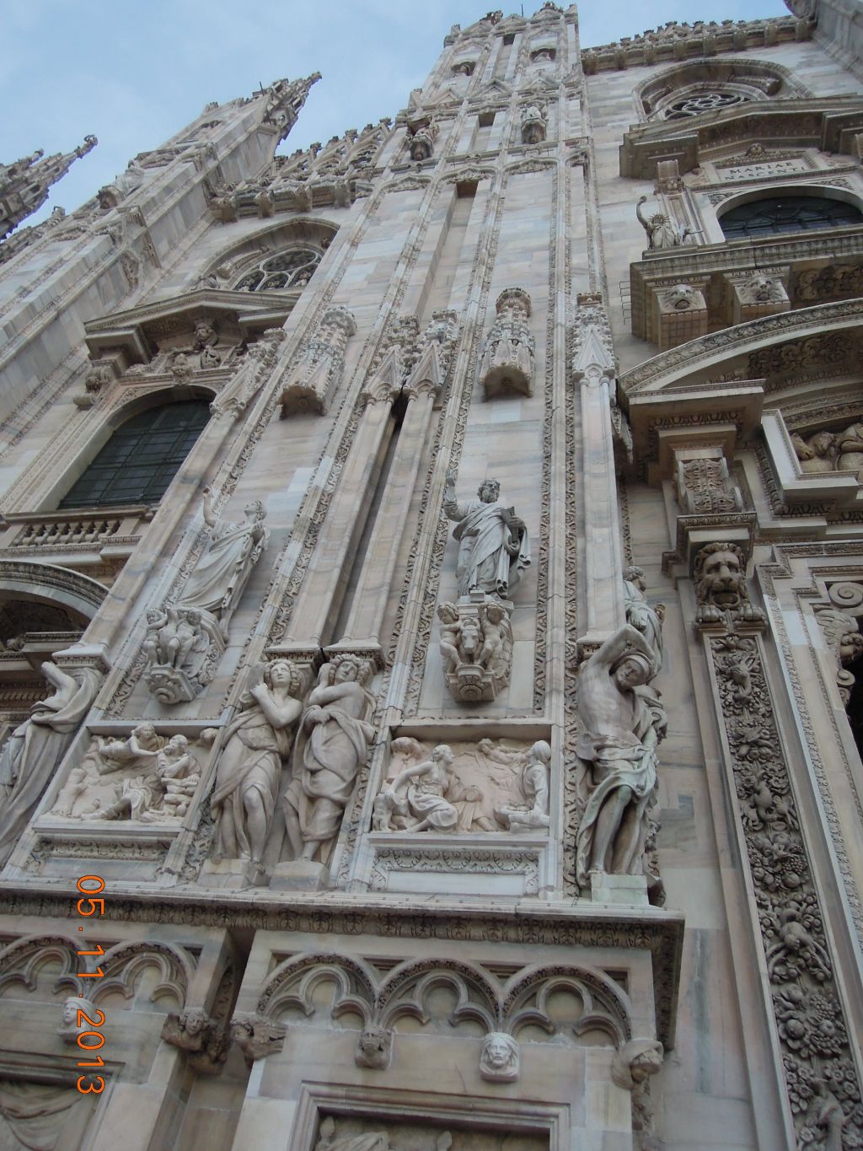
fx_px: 798
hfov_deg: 56.8
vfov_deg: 71.6
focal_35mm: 24
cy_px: 576
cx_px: 432
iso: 160
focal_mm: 4.3
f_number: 2.8
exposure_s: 1/50
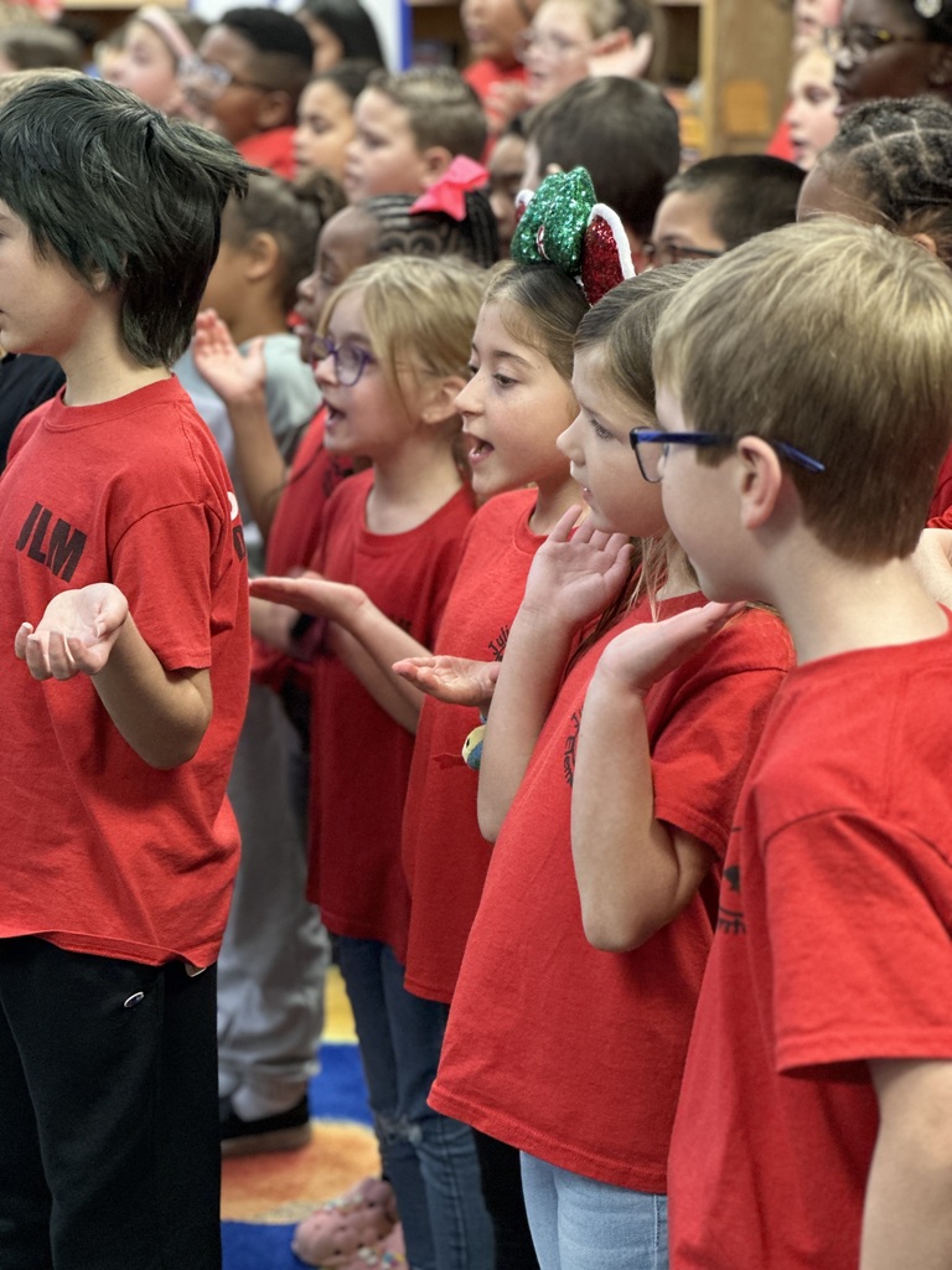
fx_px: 2824
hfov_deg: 19.1
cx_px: 476
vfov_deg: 25.3
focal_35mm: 77
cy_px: 635
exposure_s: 1/30
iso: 250
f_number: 2.8
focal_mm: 9
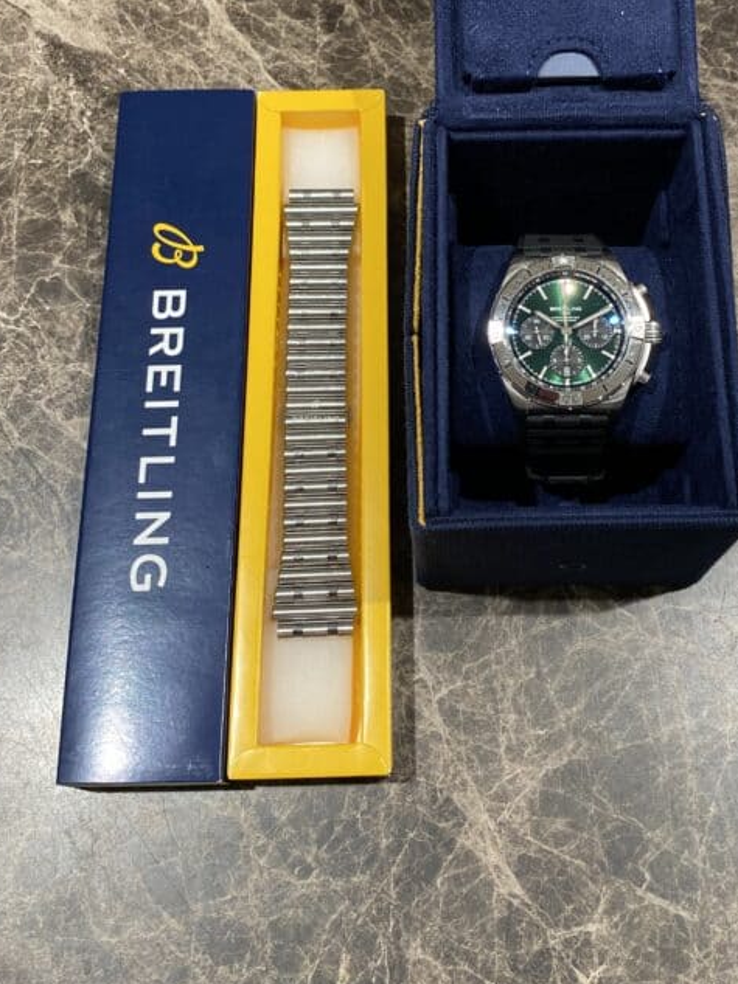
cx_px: 426
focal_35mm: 42
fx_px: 1195
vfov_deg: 44.1
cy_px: 320
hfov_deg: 34.3
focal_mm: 4.25
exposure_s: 1/100
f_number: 1.8
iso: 100
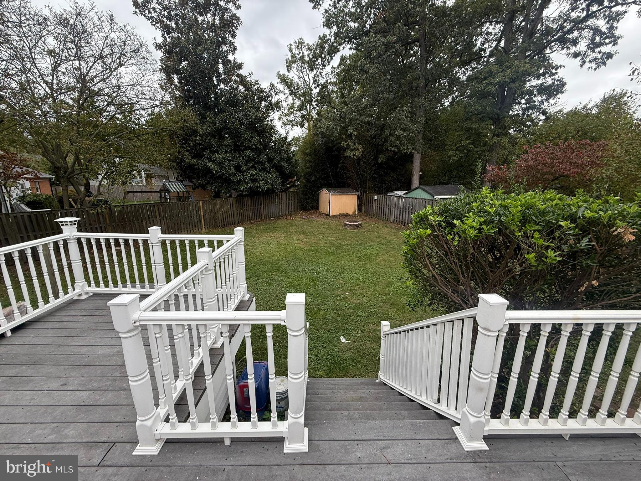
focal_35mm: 14
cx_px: 320
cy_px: 240
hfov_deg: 102.1
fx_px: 259
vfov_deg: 85.7
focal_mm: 2.22
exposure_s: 1/403
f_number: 2.2
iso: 64
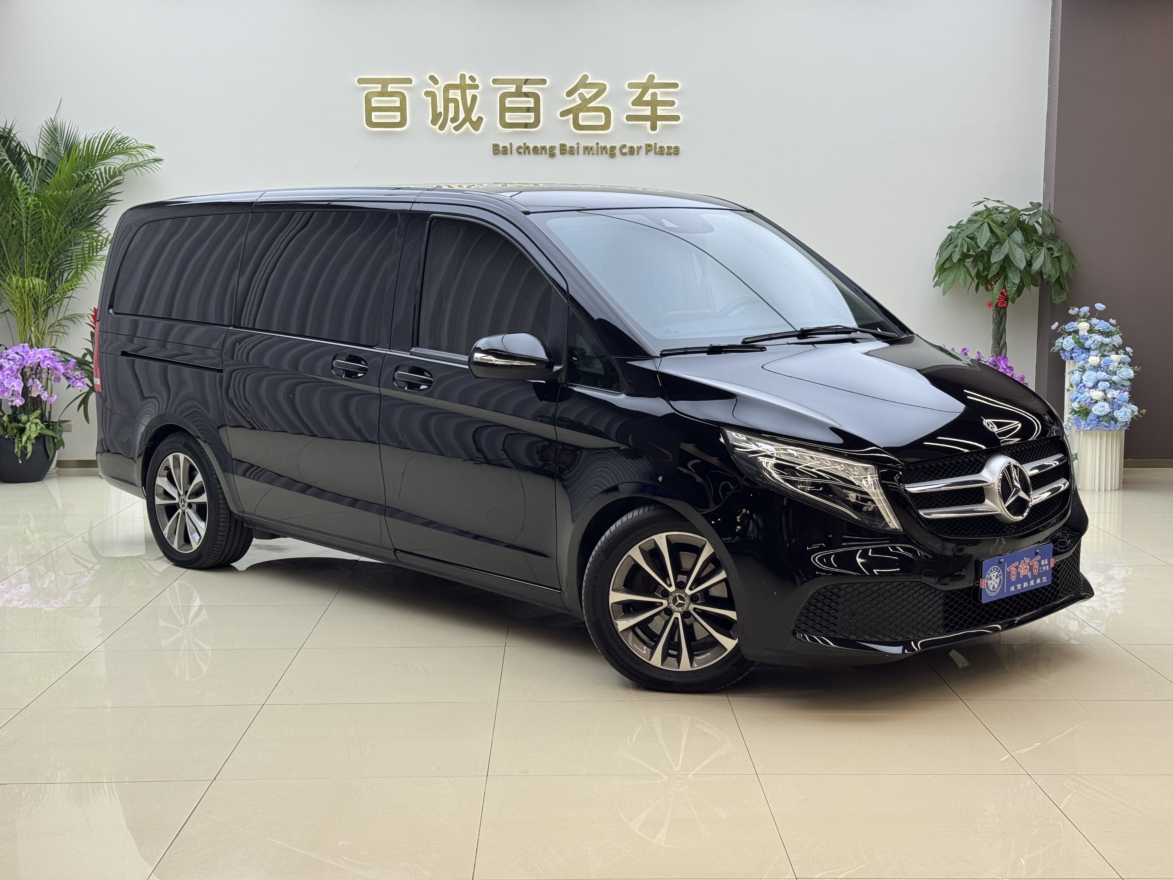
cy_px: 440
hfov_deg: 39.7
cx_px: 586
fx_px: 1627
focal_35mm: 48
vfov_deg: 30.3
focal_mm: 6.76
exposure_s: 1/127
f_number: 1.78
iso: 50
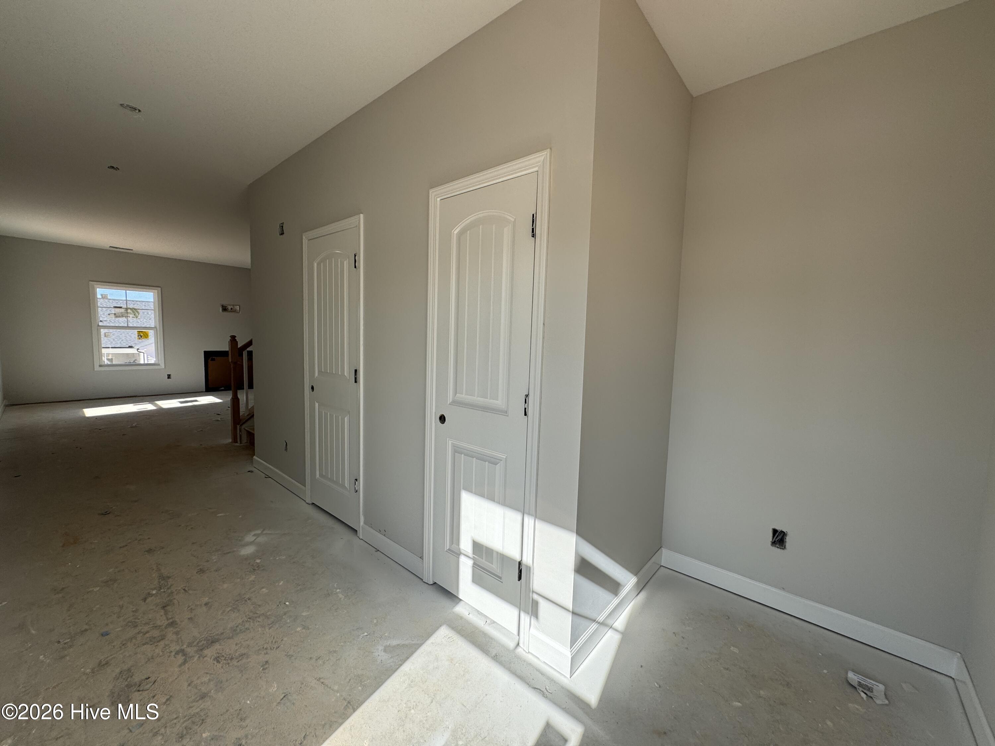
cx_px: 498
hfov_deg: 102.1
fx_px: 402
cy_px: 373
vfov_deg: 85.7
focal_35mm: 14
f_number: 2.2
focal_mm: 2.22
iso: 40
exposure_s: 1/405
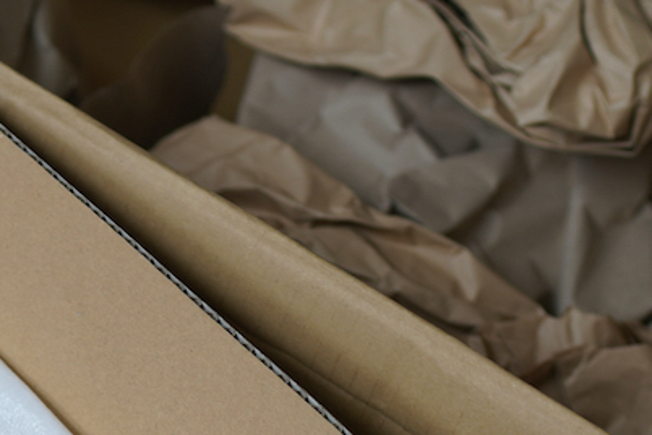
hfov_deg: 16.1
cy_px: 713
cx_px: -139
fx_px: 2209
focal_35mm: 122
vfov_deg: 10.7
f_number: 2.8
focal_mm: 35
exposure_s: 1/40
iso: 125
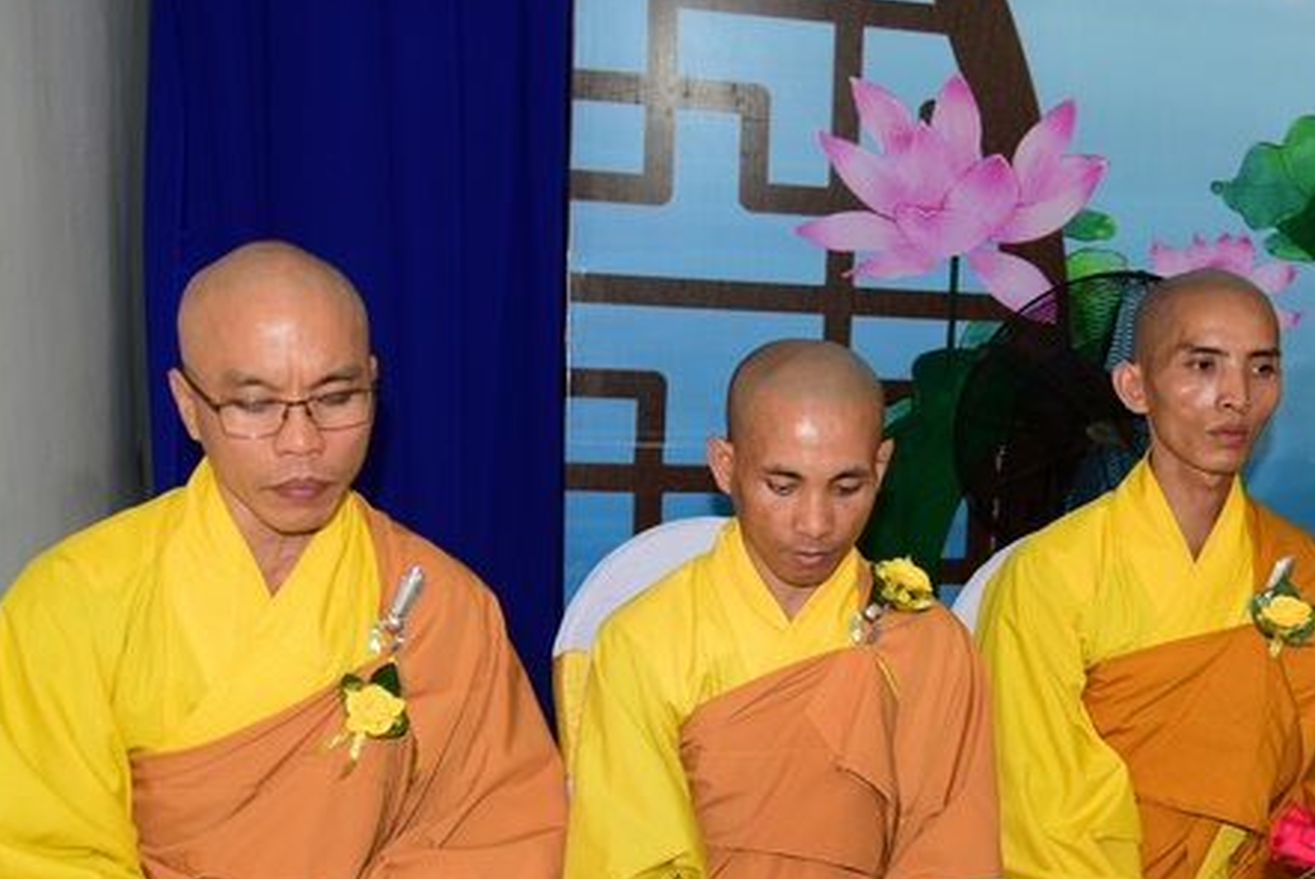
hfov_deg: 43.8
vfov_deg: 30.3
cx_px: 888
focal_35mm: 44
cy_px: 609
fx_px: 1608
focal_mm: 30
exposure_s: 1/60
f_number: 4
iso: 320
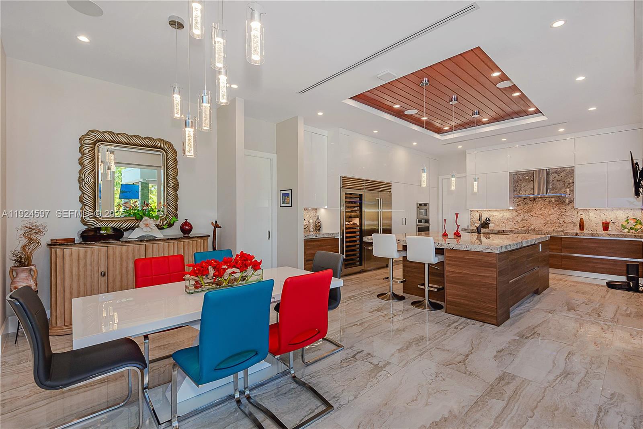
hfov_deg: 96.7
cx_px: 322
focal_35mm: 16
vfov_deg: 73.7
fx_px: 286
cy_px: 214
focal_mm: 16
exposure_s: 1/40
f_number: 8
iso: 400
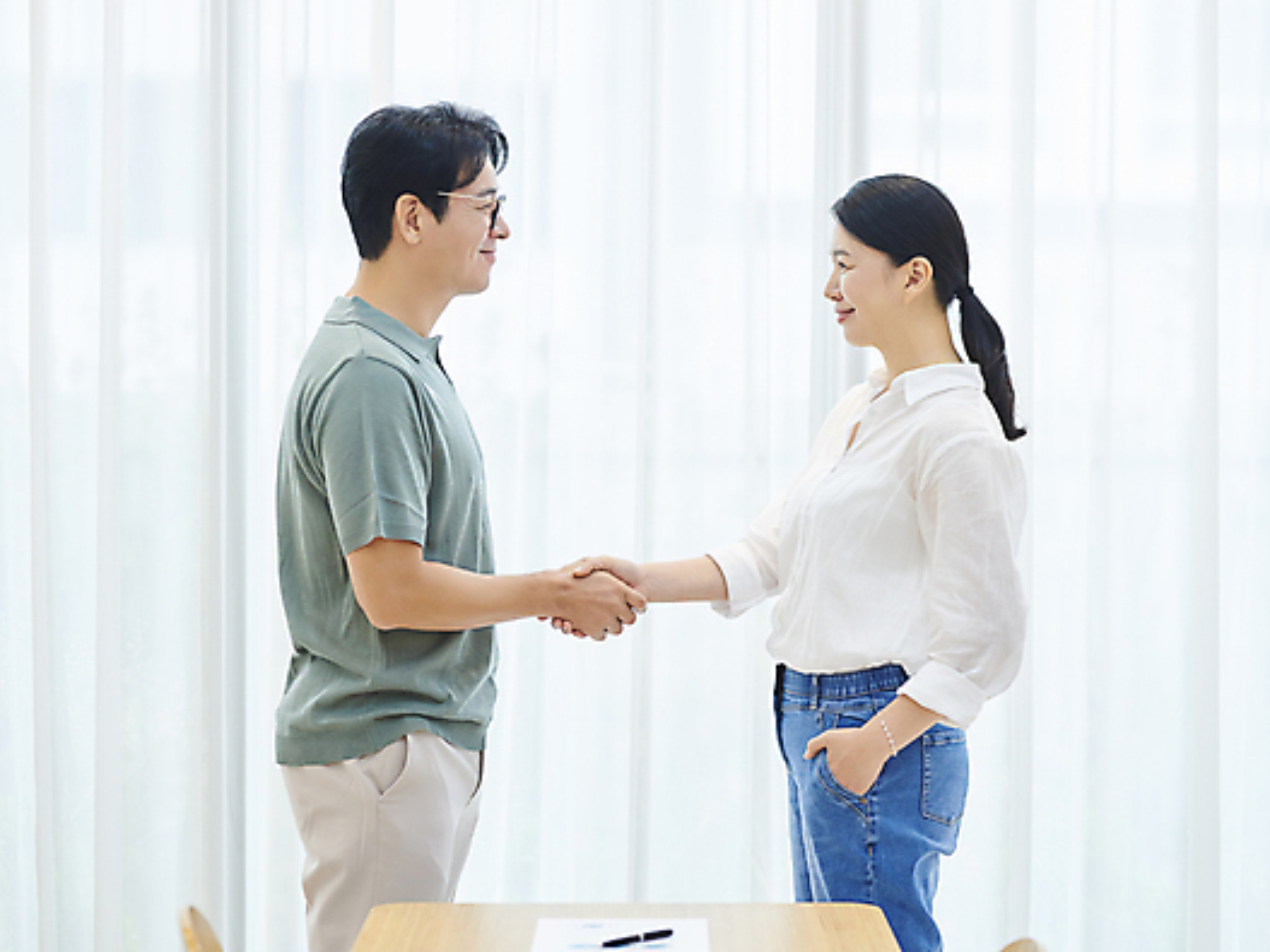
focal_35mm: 93
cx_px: 687
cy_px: 472
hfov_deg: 21.1
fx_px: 3411
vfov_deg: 15.9
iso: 500
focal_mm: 85
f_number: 2.2
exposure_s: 1/320
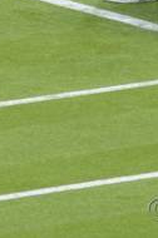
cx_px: 150
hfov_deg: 0.8
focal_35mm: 1654
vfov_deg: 1.2
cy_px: -199
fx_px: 10928
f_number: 5.3
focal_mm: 300
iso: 320
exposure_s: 1/640
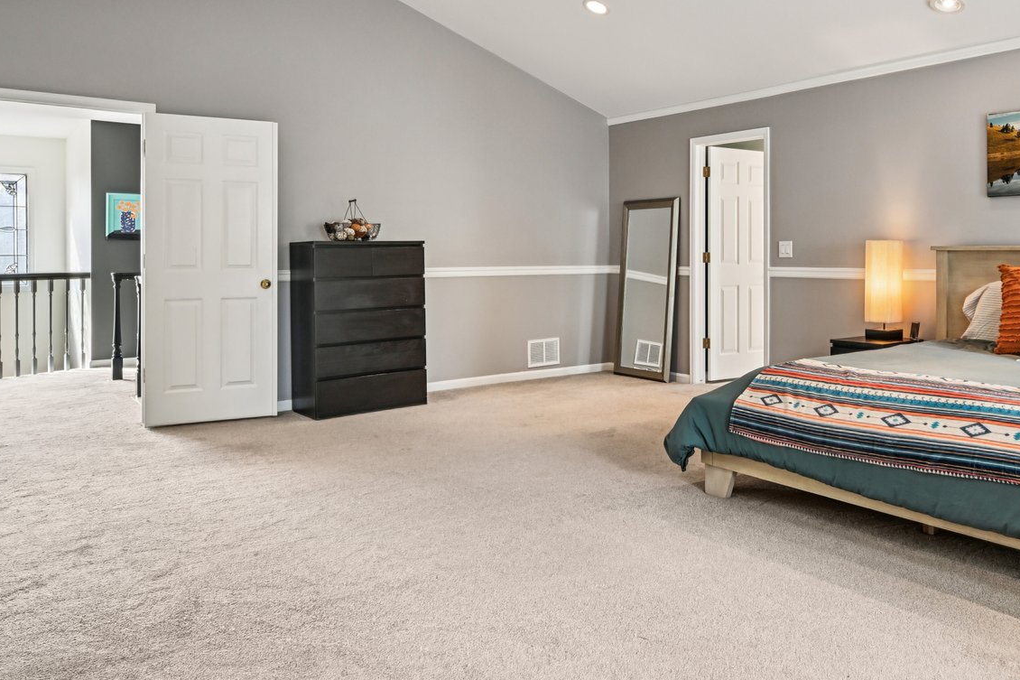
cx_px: 667
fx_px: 821
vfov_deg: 44.5
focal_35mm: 29
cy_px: 248
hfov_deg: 62.3
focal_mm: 16
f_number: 8
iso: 320
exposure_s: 1/15
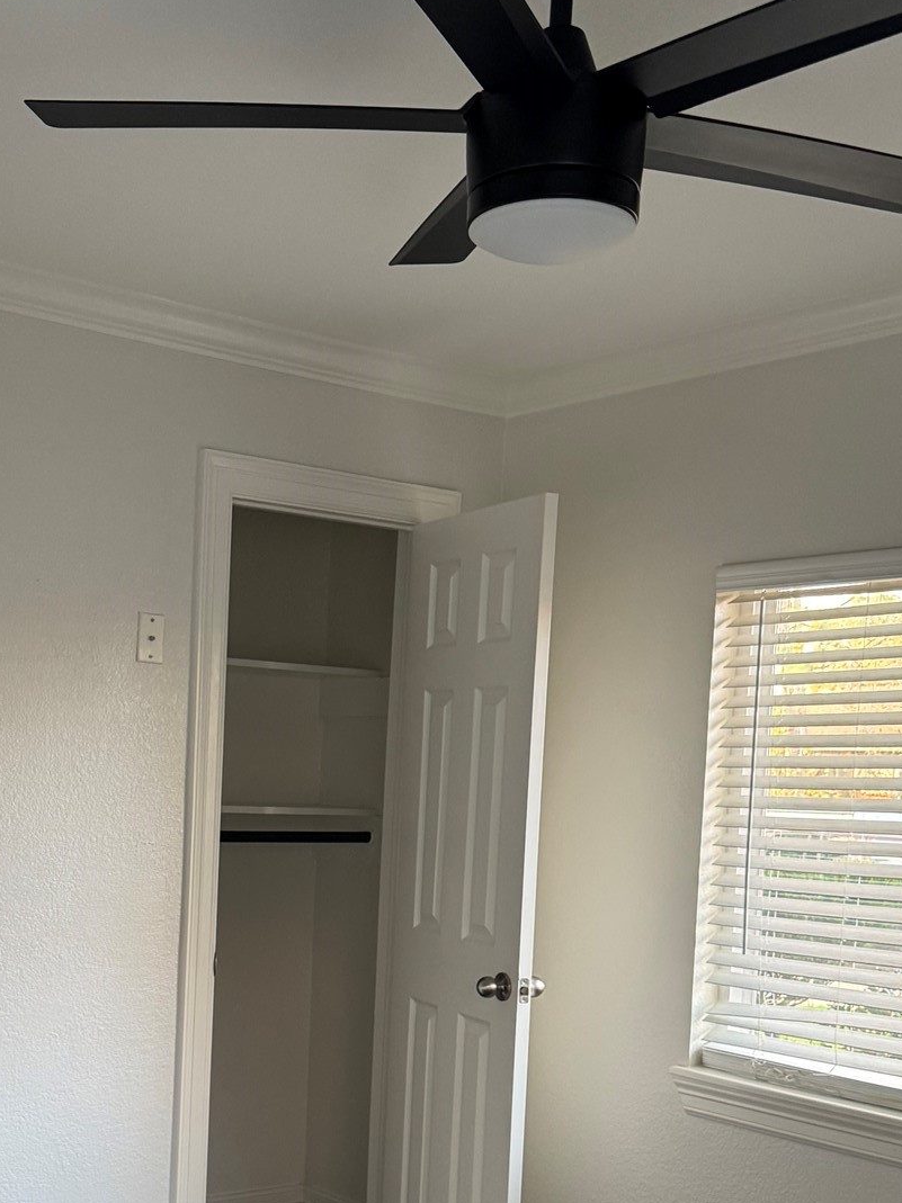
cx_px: 241
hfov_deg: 31.0
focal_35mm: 46
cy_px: 867
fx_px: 1599
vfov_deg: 40.4
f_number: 1.78
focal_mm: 6.76
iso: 320
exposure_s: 1/60
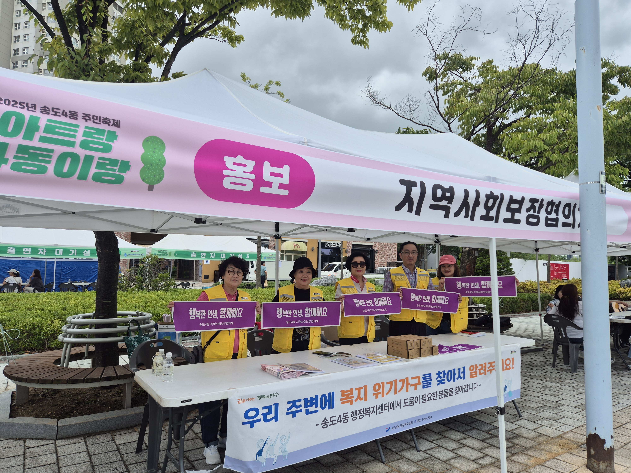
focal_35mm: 23
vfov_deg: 58.9
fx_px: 419
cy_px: 236
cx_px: 316
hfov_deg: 73.9
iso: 25
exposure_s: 1/772
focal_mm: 5.4
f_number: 1.8
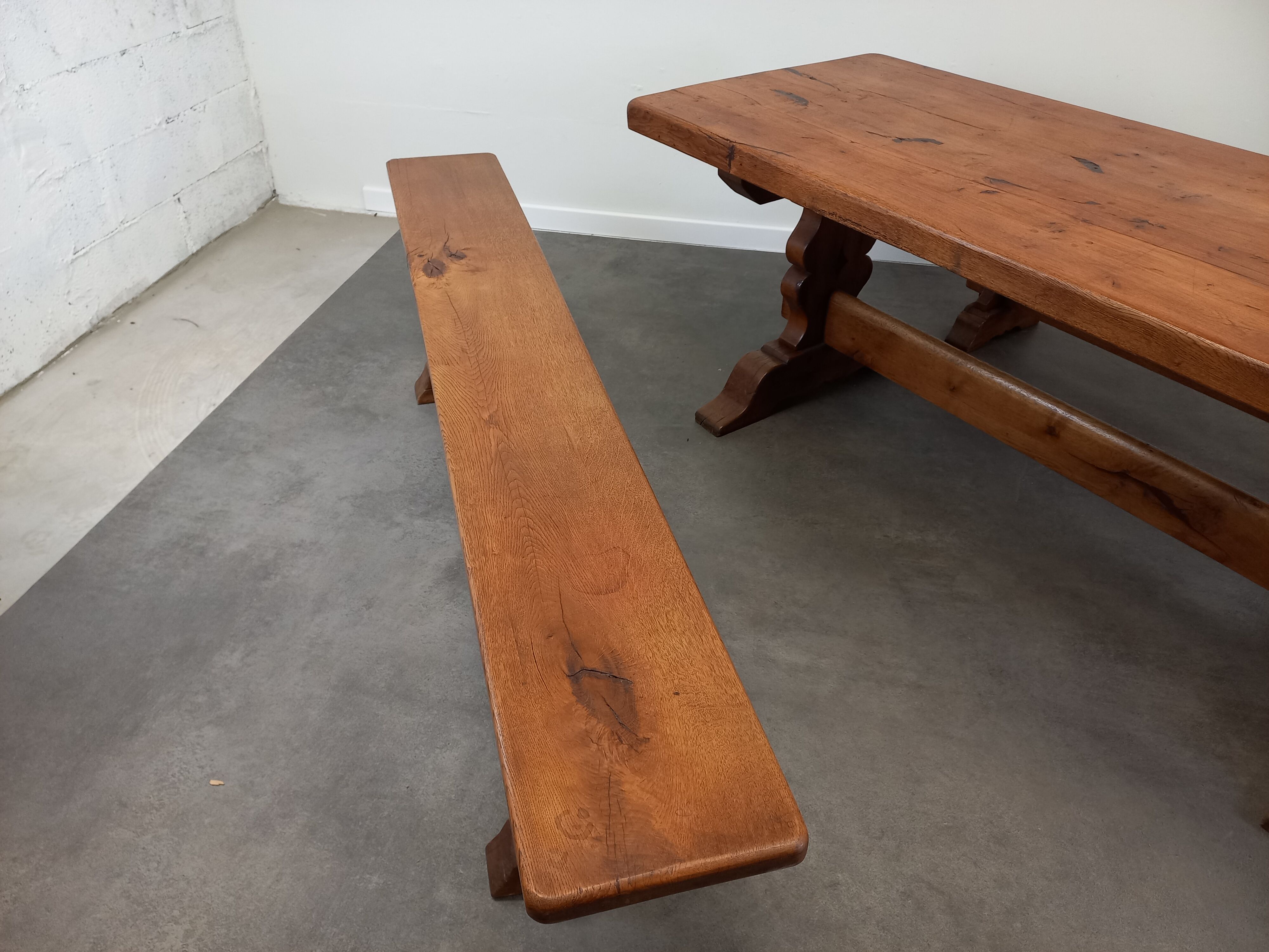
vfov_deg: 54.9
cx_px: 634
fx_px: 916
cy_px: 476
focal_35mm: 25
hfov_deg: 69.4
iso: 250
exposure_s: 1/50
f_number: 1.8
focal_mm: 4.65
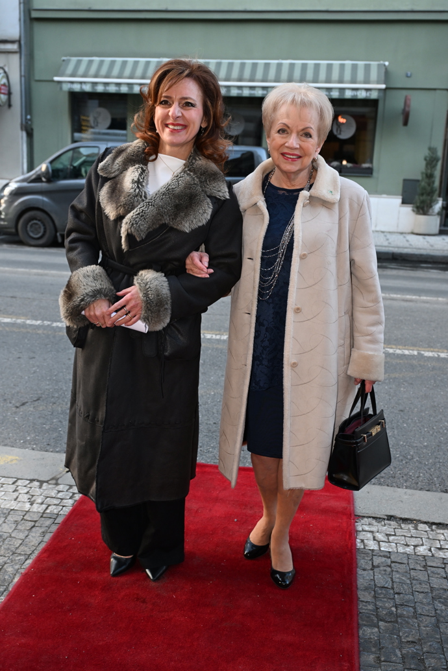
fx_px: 728
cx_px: 224
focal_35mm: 39
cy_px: 336
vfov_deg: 49.6
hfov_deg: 34.2
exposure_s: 1/160
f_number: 5
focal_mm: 39
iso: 1250
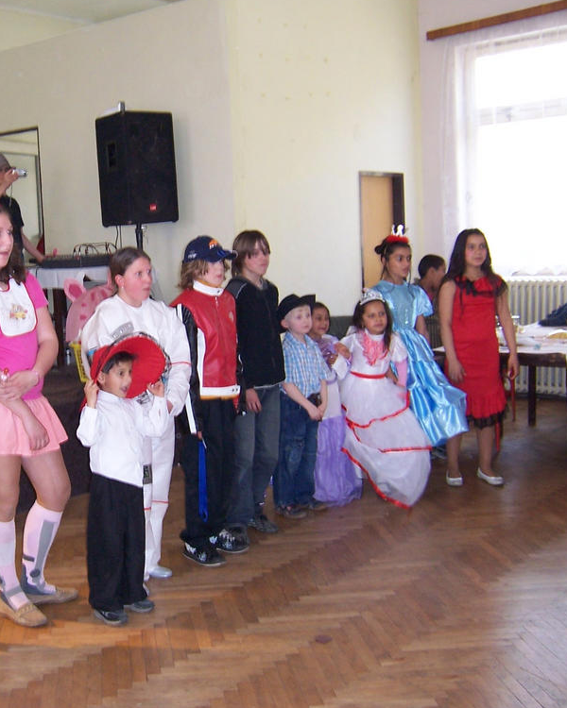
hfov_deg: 33.2
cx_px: 112
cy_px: 348
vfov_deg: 42.0
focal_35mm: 44
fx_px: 923
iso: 140
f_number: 2.8
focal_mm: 5.5
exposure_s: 1/60
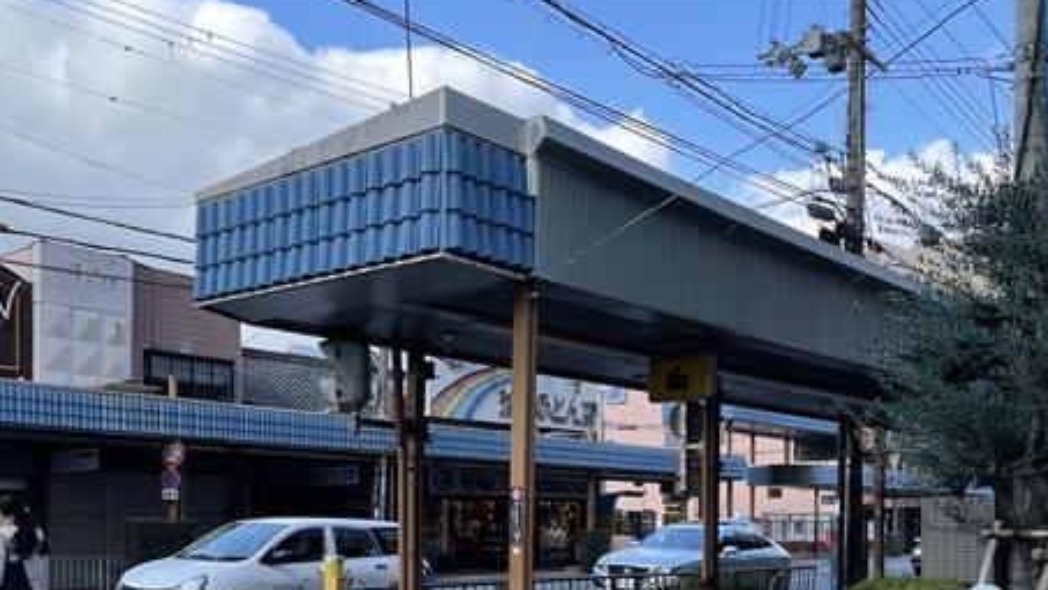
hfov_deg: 49.4
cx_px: 329
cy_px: 541
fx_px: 1112
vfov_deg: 28.5
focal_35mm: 40
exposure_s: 1/744
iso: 32
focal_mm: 4.2
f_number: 1.6
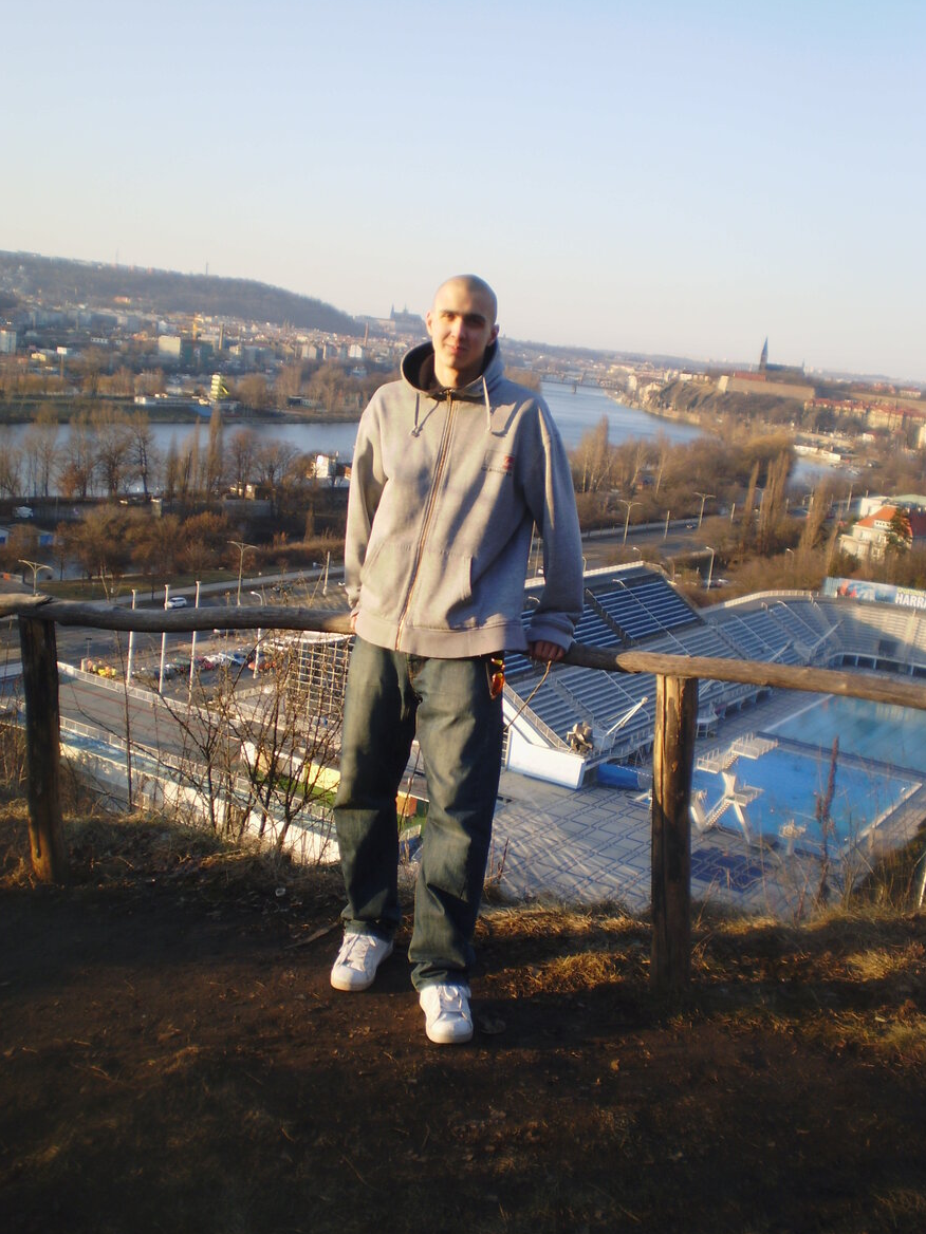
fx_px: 1320
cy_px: 612
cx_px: 458
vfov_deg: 50.1
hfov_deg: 38.7
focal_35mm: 37
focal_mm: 6.3
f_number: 3.1
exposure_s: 1/250
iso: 64
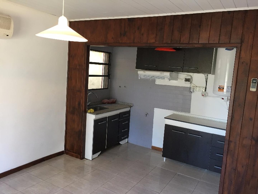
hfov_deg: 61.7
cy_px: 97
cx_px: 129
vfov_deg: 48.2
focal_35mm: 29
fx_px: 216
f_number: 2.2
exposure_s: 1/33
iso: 100
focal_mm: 4.15
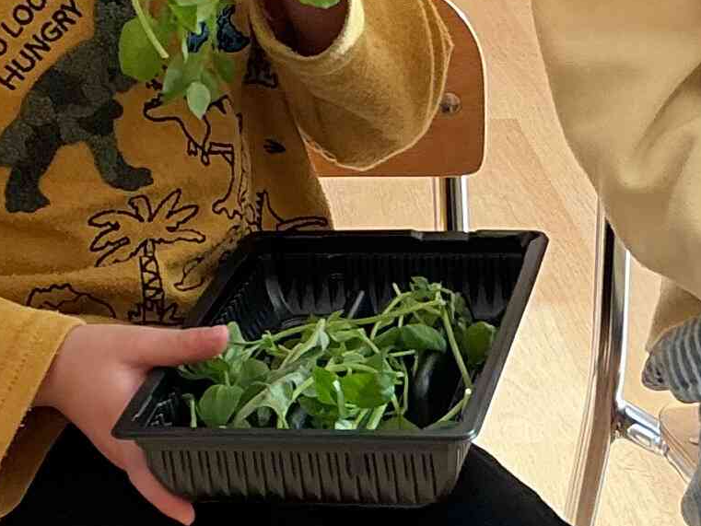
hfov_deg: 15.9
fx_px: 2491
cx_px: 165
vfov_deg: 11.9
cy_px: 26
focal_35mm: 123
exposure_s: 1/120
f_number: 1.8
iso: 20
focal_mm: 3
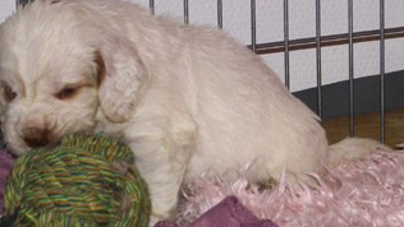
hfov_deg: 7.7
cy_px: 66
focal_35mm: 279
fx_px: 2990
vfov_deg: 4.4
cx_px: 303
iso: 400
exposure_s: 1/125
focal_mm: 70
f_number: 5.6
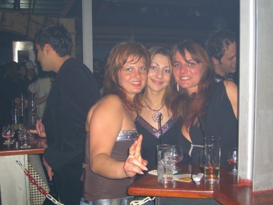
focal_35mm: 46
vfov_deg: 31.5
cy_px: 102
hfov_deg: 41.2
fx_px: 363
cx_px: 136
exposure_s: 1/60
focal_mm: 9.5
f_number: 3.1
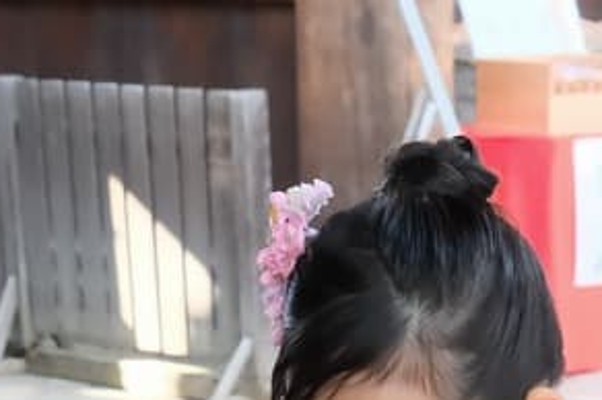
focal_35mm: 232
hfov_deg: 8.9
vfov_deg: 5.9
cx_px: 371
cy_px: 561
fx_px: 3875
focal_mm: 31
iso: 1600
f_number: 6.3
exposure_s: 1/80
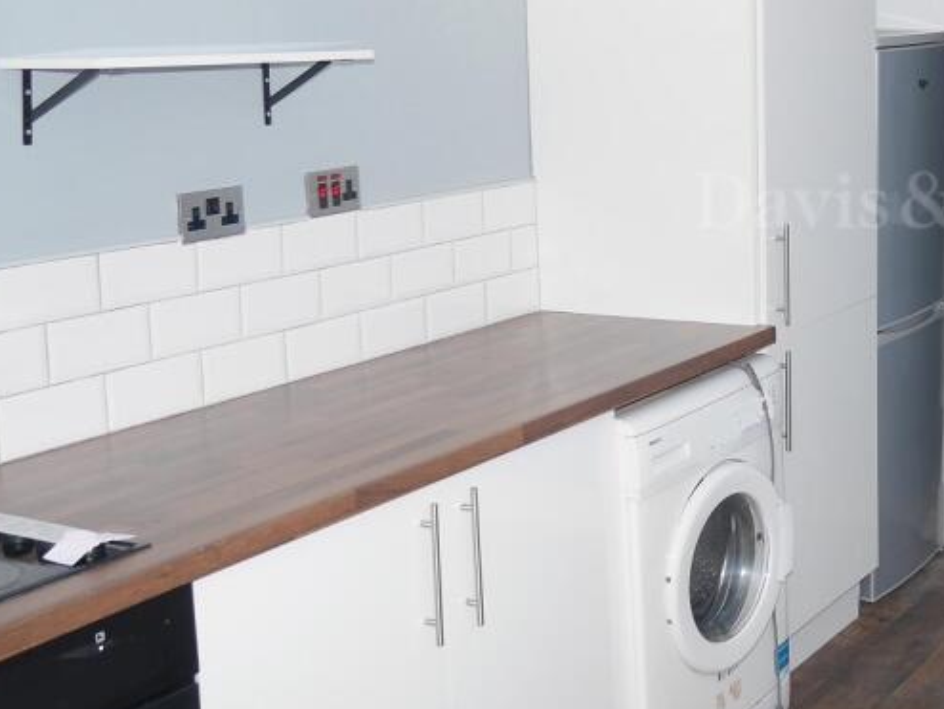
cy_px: 207
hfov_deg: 31.0
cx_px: 925
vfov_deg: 25.1
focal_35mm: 58
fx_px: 1582
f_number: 3.5
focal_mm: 14
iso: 200
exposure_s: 1/60
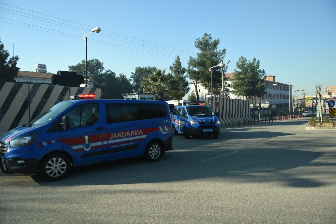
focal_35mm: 26
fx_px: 238
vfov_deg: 50.4
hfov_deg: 70.4
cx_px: 168
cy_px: 112
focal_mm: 17
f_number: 2.8
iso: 400
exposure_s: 1/5000
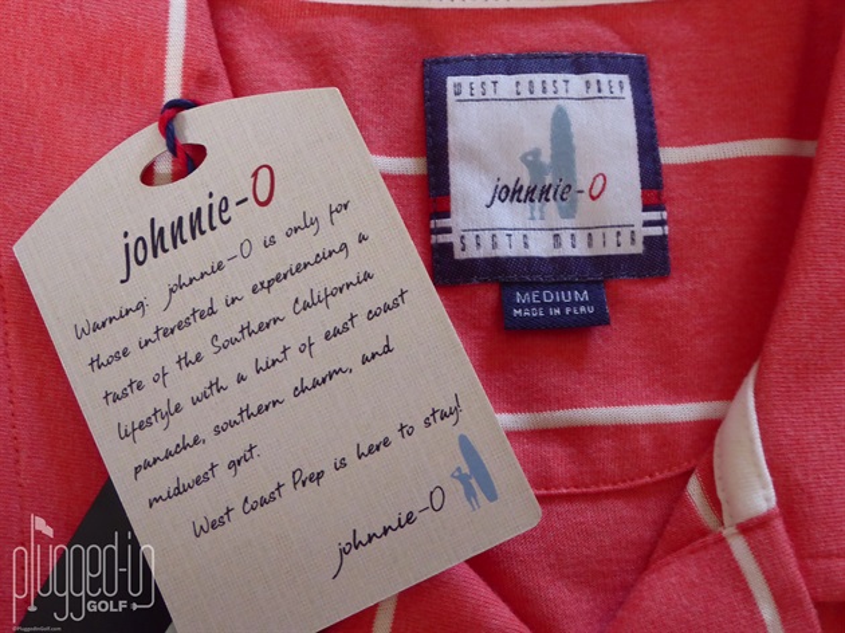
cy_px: 316
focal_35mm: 49
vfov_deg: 29.7
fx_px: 1196
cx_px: 422
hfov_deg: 38.9
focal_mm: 8.4
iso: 400
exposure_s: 1/13
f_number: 4
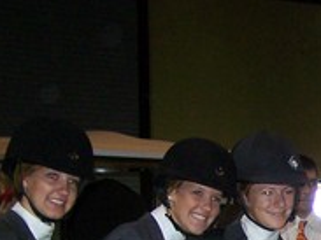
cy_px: 363
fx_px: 1233
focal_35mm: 133
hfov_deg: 14.0
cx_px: 471
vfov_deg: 10.7
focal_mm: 6.3
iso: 160
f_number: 2.8
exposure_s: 1/60
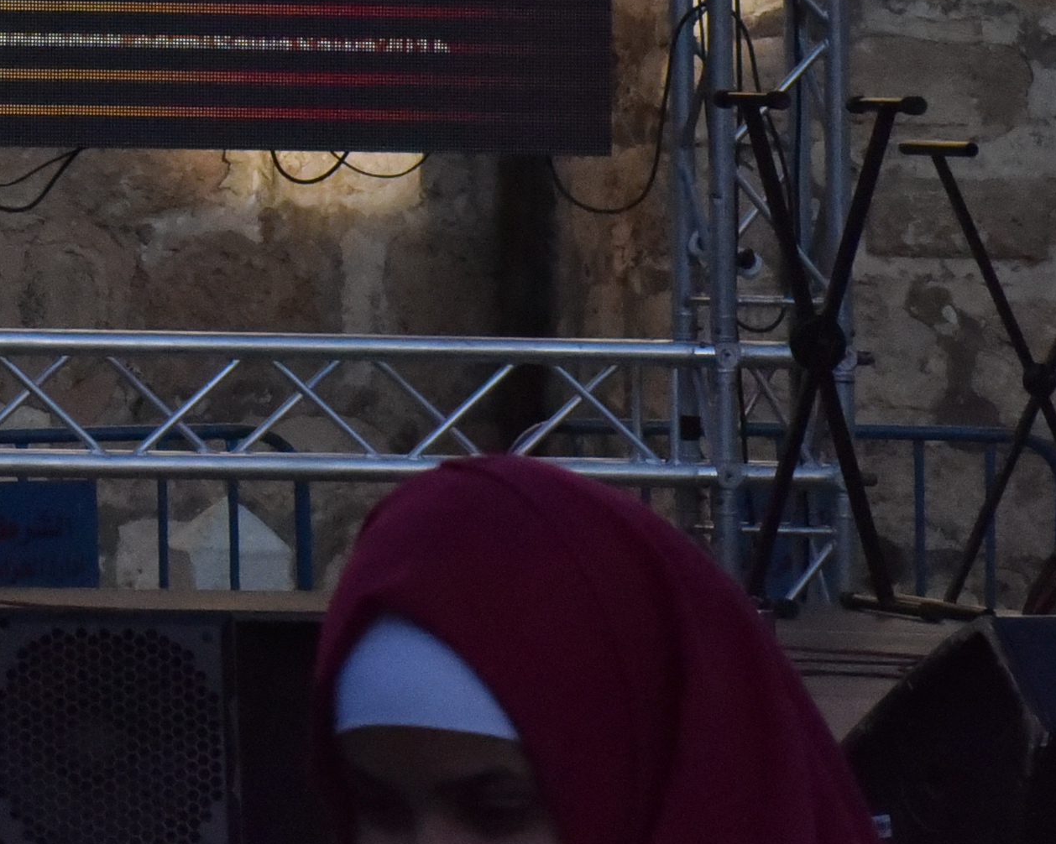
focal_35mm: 350
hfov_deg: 5.5
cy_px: -576
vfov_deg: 4.4
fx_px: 10937
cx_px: -761
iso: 2500
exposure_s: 1/1250
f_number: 18
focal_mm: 85
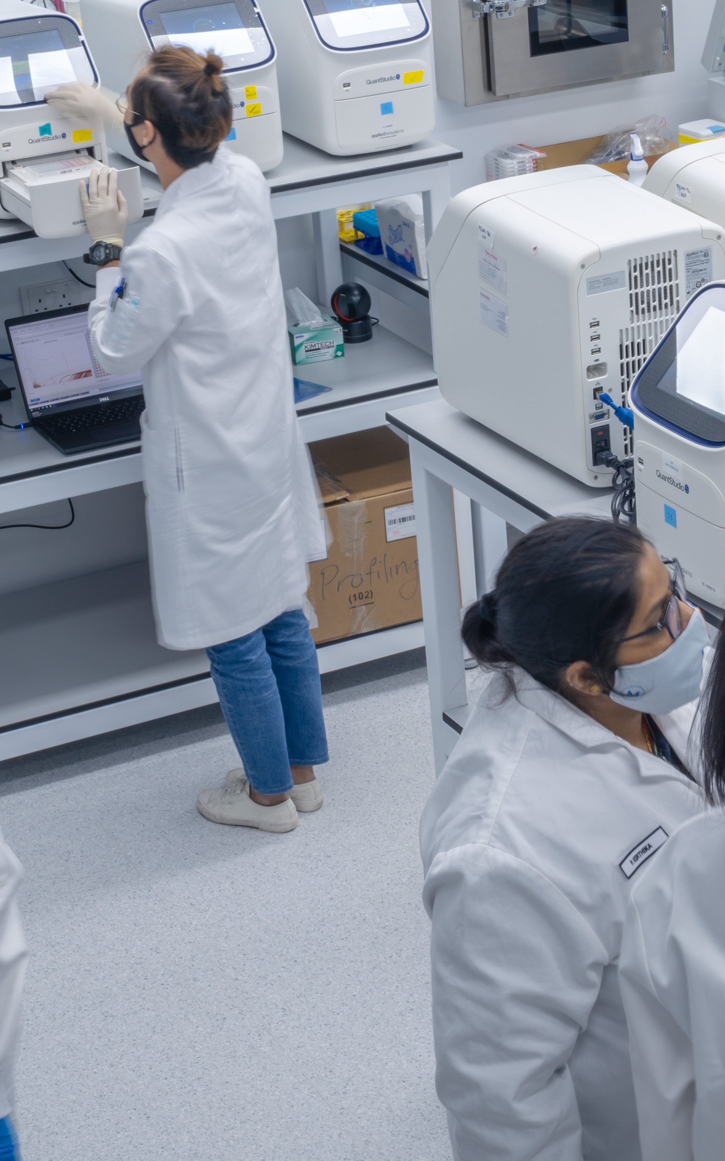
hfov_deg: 15.6
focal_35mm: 83
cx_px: 575
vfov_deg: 24.9
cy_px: 596
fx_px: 2624
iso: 100
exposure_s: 1/1.67
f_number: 16
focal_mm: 35
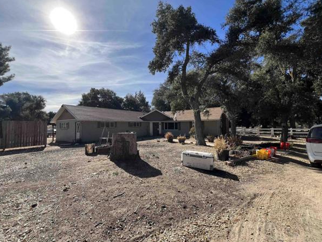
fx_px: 130
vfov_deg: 85.7
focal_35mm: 14
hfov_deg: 102.0
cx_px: 160
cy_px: 118
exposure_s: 1/1292
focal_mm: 1.57
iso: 32
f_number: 1.8
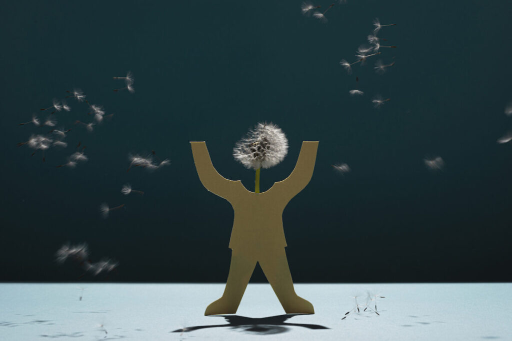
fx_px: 853
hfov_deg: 33.4
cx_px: 256
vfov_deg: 22.6
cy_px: 170
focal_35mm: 60
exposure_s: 1/160
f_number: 11
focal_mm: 60
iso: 50
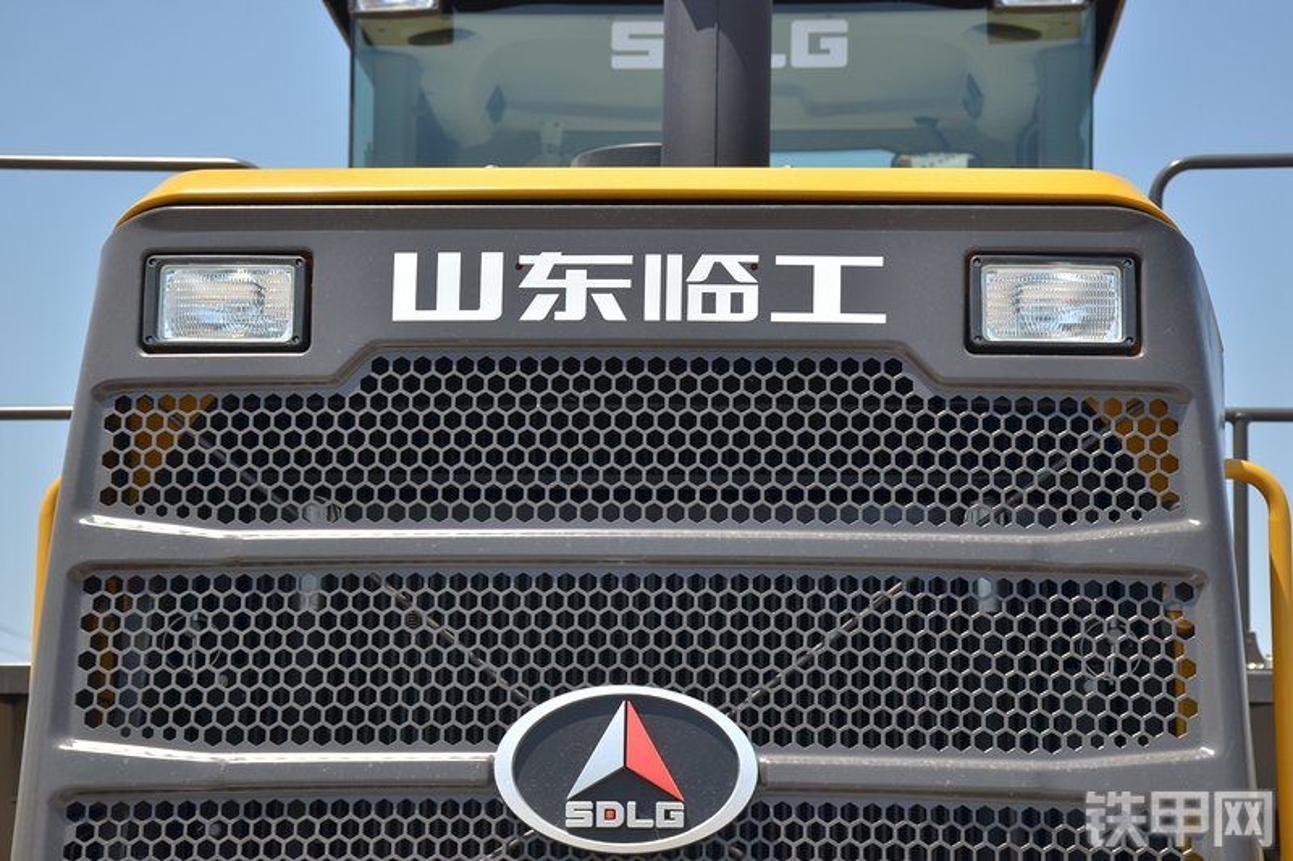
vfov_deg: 16.3
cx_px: 646
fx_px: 3016
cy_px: 430
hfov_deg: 24.2
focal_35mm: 84
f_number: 7.1
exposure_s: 1/800
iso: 320
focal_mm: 56
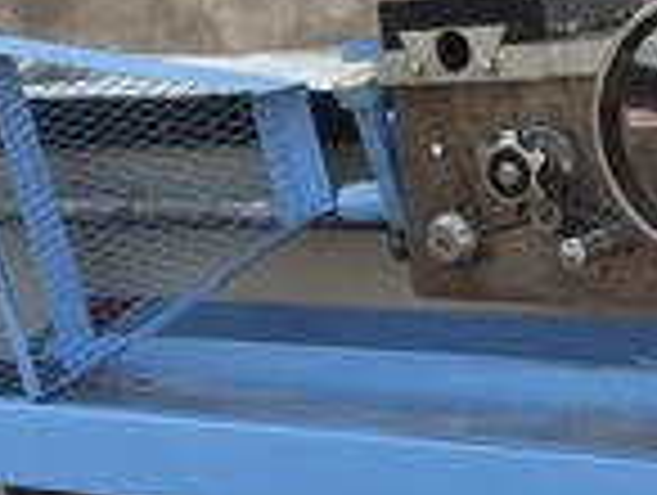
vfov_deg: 14.9
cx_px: 423
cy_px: 128
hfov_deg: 19.8
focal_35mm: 99
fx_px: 1882
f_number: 2.2
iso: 32
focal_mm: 4.15
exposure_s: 1/412
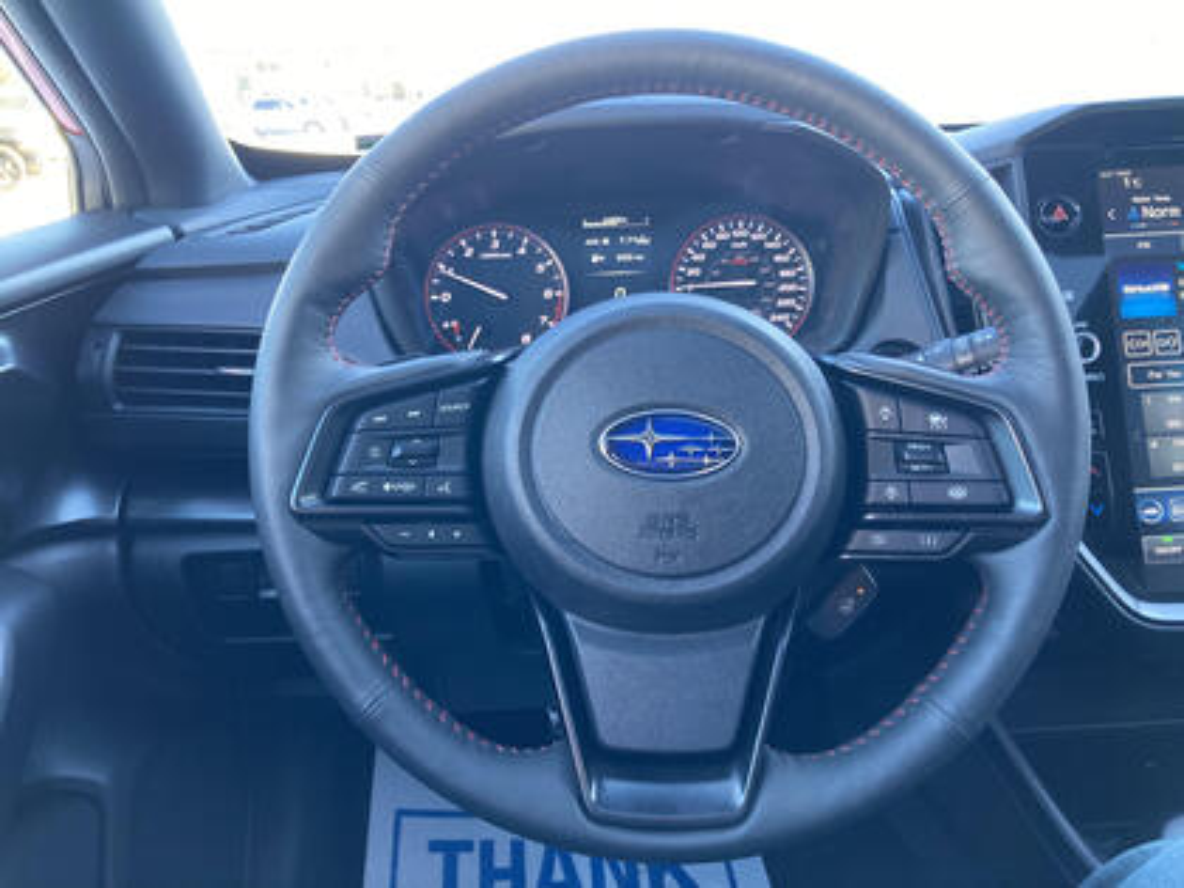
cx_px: 592
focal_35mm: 28
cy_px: 444
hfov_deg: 63.4
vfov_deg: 49.7
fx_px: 958
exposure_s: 1/60
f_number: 1.8
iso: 125
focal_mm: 3.99
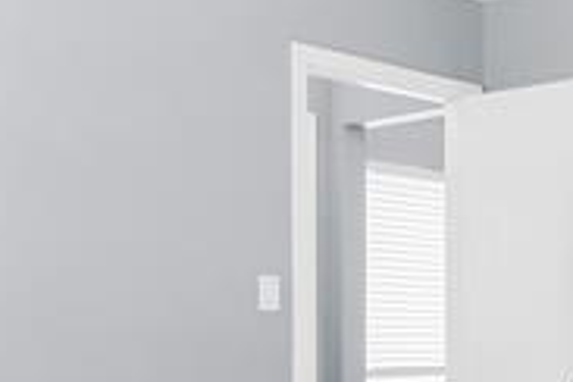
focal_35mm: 70
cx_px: 683
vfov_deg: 19.2
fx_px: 1114
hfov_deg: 25.9
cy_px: 324
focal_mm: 16
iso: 200
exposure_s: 1/4
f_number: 8
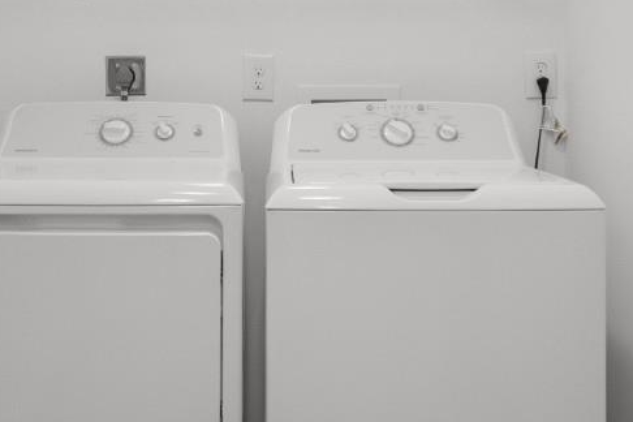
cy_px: 64
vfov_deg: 26.3
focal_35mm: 50
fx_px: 879
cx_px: 254
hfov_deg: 39.4
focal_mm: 10
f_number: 4.5
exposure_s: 1/5
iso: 100
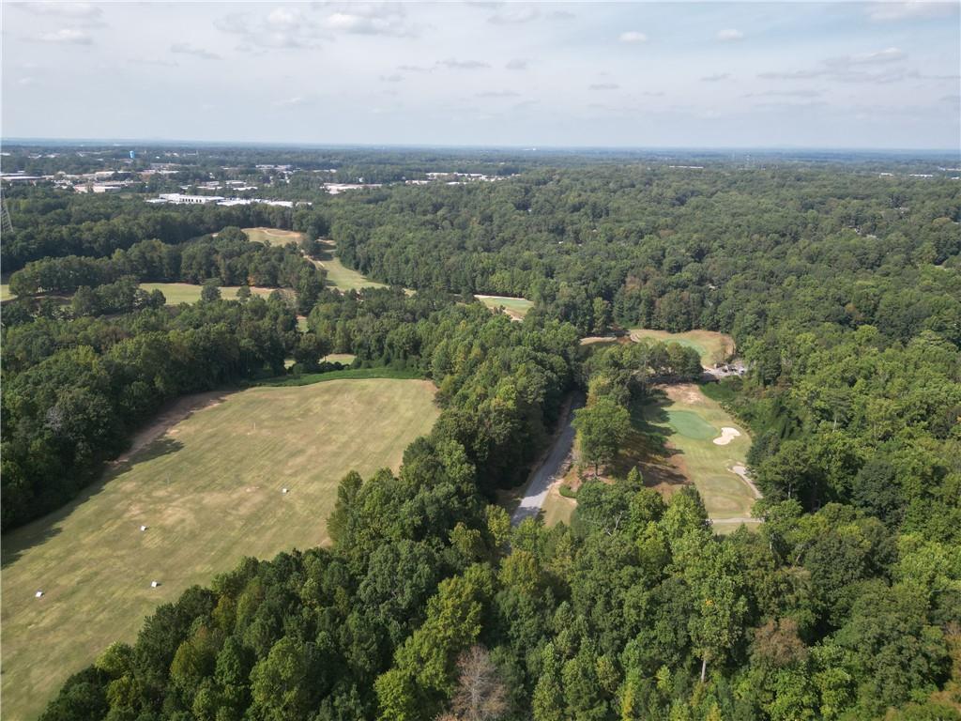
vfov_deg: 56.8
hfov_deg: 71.6
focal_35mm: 24
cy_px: 360
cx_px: 480
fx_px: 666
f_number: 1.7
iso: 150
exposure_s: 1/3000
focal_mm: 6.72
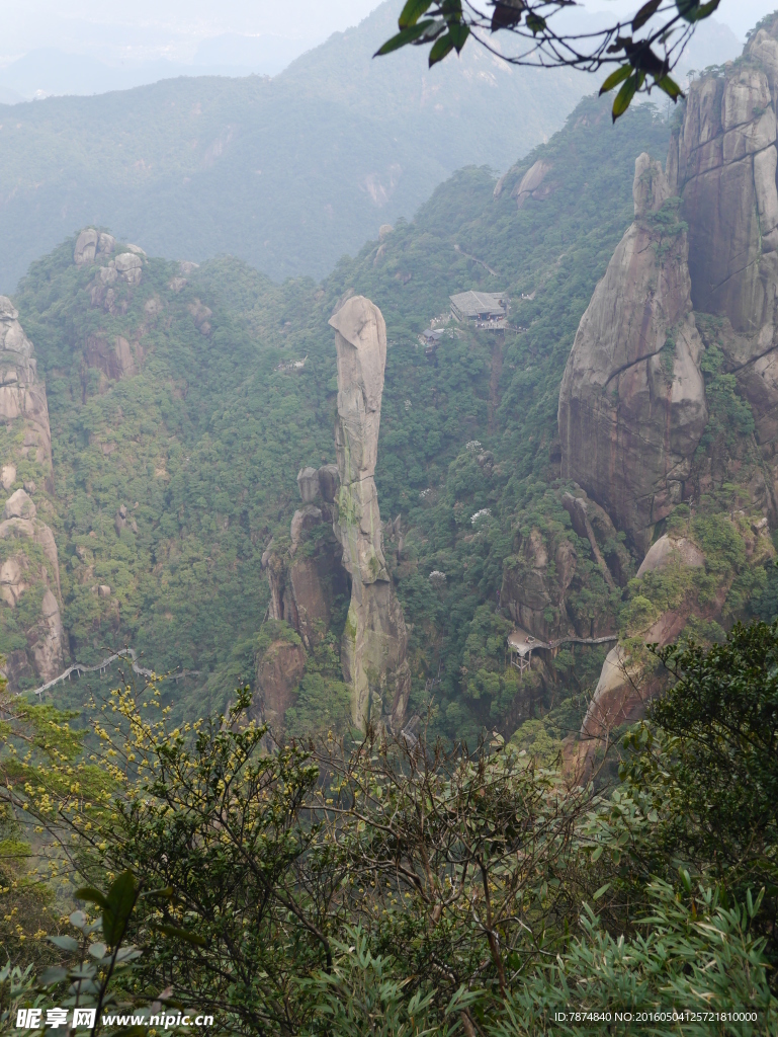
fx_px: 1437
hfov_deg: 30.3
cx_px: 389
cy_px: 518
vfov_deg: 39.6
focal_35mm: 48
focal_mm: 24
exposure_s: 1/160
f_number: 6.3
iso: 160
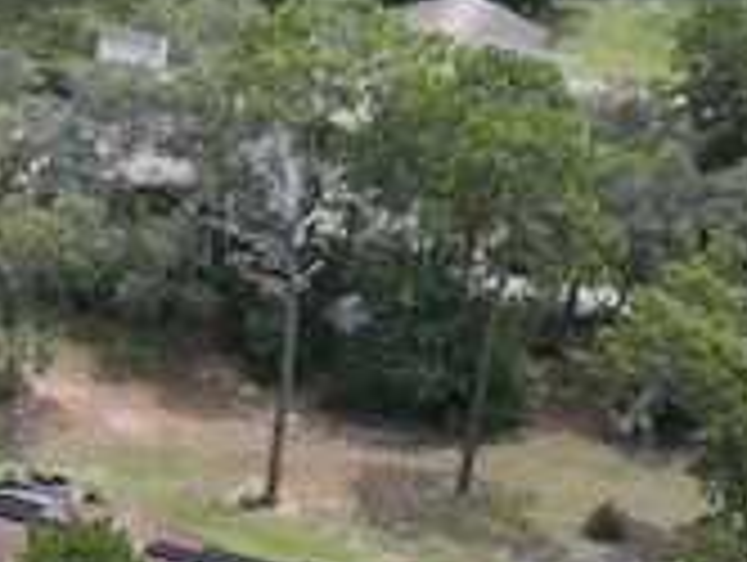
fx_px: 3198
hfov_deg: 11.8
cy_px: 121
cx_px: -806
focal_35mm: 148
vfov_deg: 10.0
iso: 100
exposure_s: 1/2000
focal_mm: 12.29
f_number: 2.8
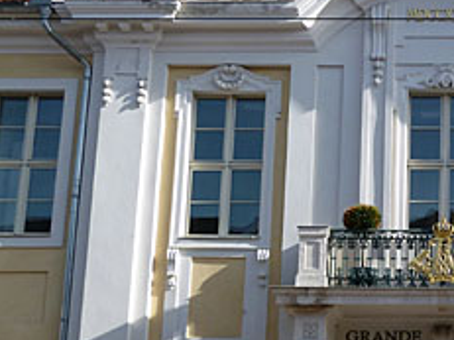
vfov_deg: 18.8
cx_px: 462
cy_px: 255
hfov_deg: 23.9
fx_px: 1022
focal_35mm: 78
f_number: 4
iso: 80
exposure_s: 1/400
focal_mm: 5
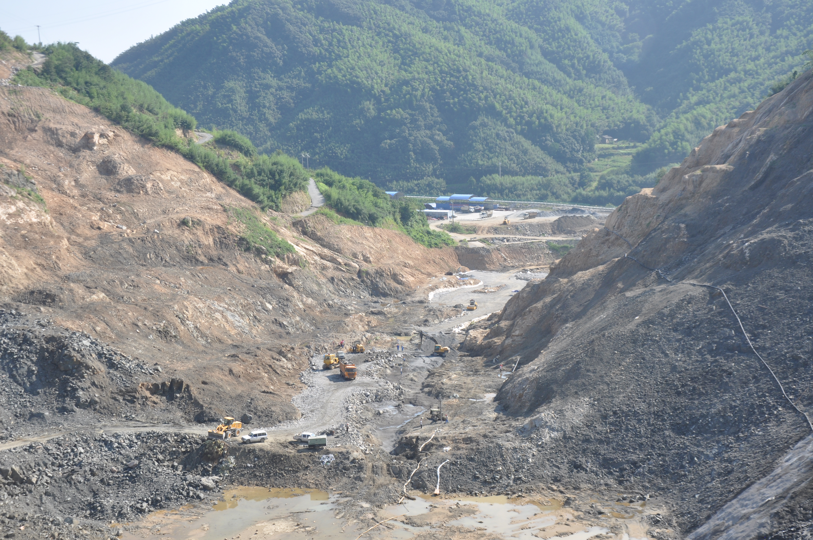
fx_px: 1184
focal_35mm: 52
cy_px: 270
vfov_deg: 25.7
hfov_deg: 37.9
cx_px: 406
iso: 200
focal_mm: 35
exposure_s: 1/250
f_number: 8
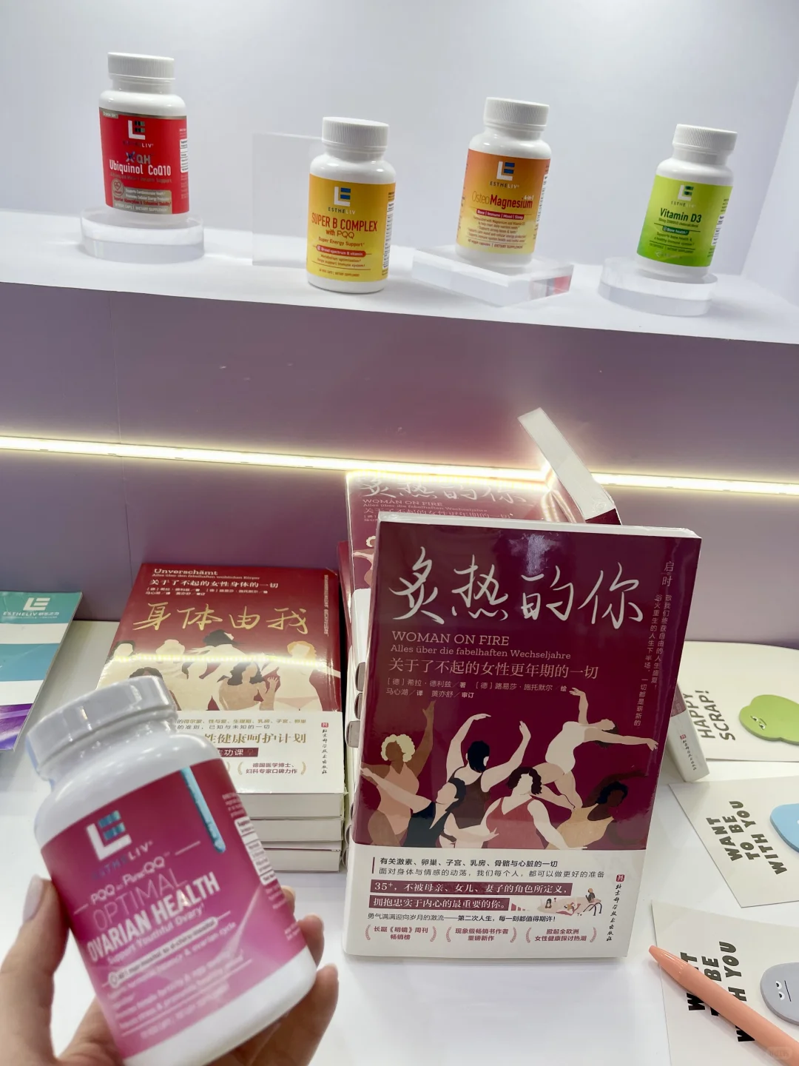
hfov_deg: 54.9
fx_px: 769
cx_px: 400
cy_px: 533
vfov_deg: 69.4
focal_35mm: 25
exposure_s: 1/396
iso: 32
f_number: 1.6
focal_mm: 5.1
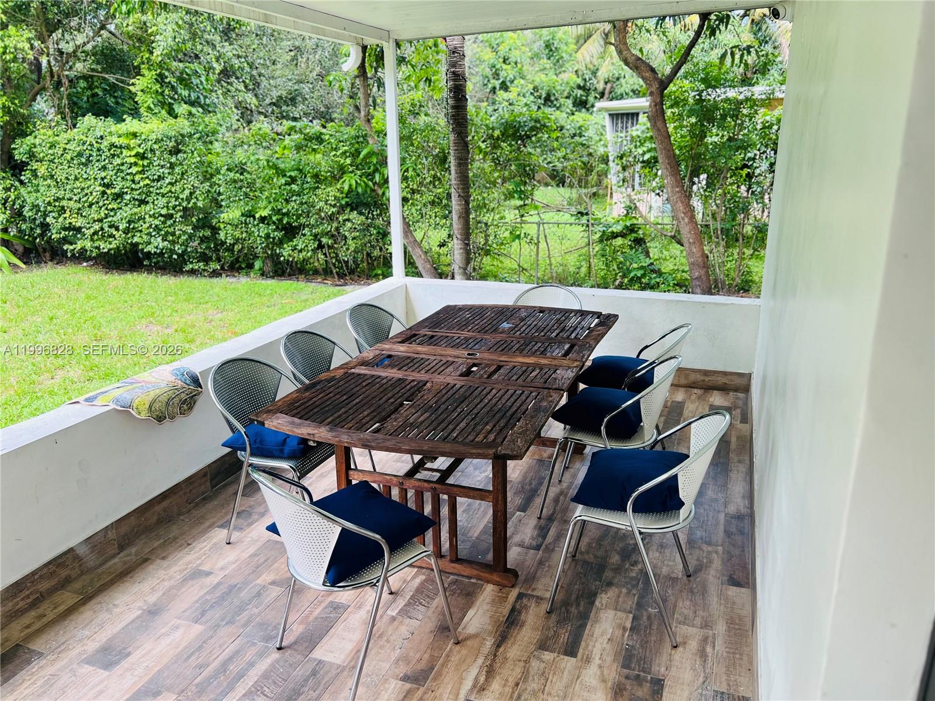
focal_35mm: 26
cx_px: 468
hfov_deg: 67.3
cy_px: 350
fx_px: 702
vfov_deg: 53.1
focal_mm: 5.7
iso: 50
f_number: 1.5
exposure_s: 1/300
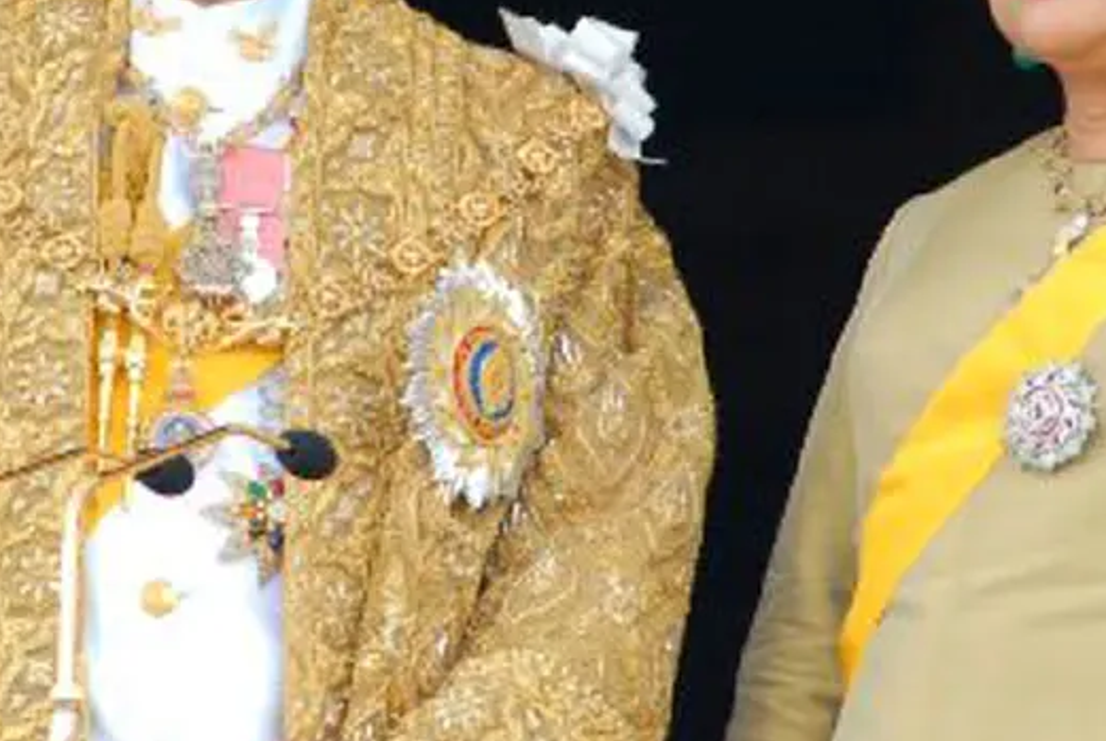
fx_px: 31873
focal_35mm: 1036
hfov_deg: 2.0
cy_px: 160
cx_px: 308
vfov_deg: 1.3
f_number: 7.1
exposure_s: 1/180
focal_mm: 300
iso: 400
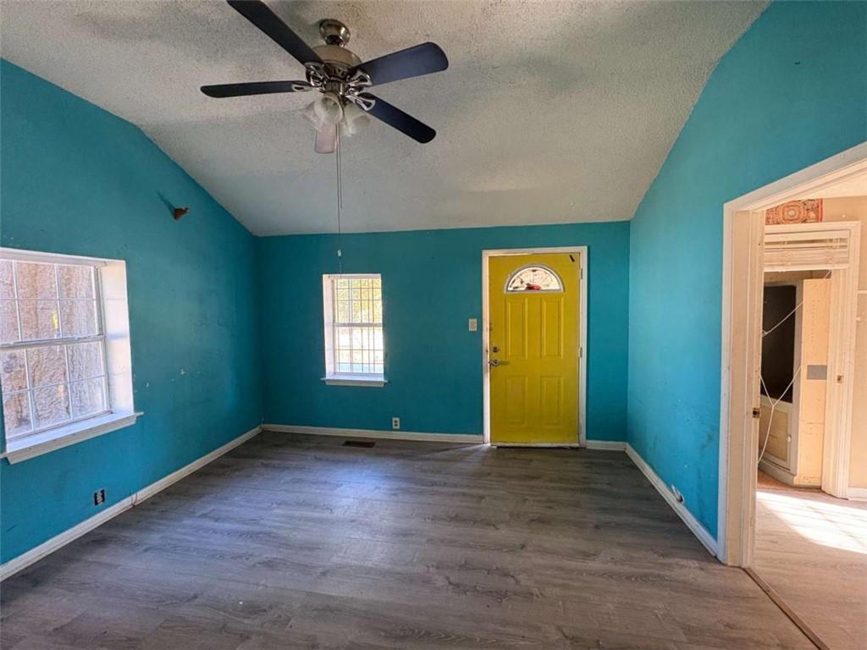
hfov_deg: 102.1
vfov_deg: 85.7
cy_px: 325
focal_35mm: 14
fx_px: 351
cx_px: 434
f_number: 2.2
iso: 500
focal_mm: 2.22
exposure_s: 1/60
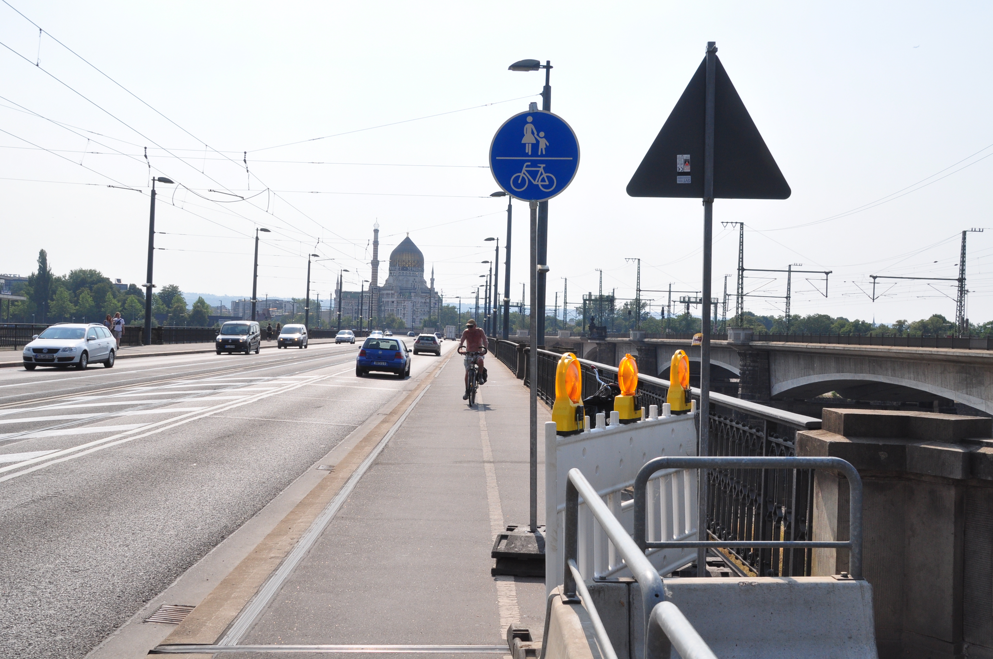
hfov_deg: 45.0
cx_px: 496
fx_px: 1198
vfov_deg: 30.8
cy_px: 330
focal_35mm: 44
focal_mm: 29
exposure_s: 1/640
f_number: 11
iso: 400
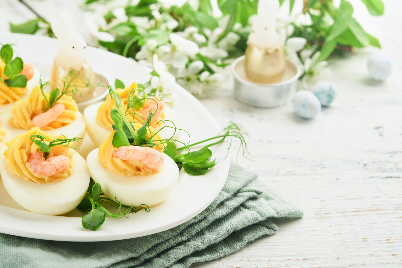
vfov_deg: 15.2
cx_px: 201
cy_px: 134
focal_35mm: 90
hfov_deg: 22.6
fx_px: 1005
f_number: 7.1
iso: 160
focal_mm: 60
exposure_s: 1/160
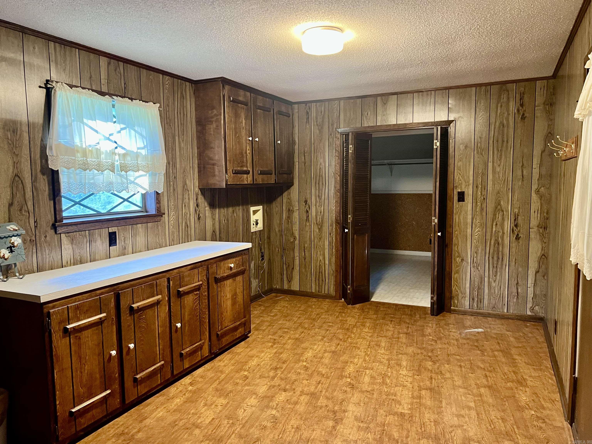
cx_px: 296
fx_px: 445
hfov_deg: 67.3
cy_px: 222
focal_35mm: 26
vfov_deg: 53.1
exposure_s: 1/40
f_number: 1.5
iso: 500
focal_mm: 5.7
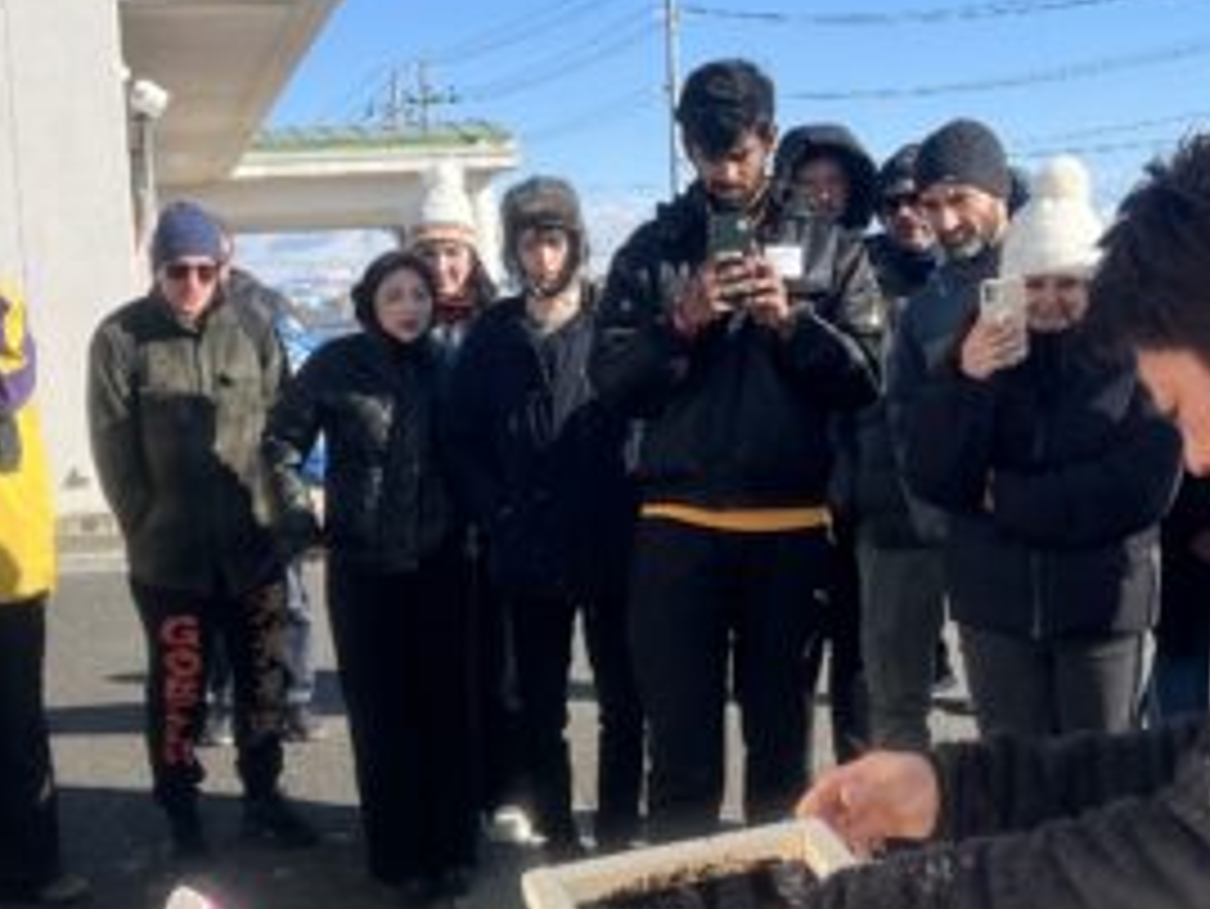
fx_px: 2028
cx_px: 544
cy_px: 446
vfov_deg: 25.2
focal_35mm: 58
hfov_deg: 33.2
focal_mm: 5.7
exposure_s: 1/4444
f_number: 1.5
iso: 50
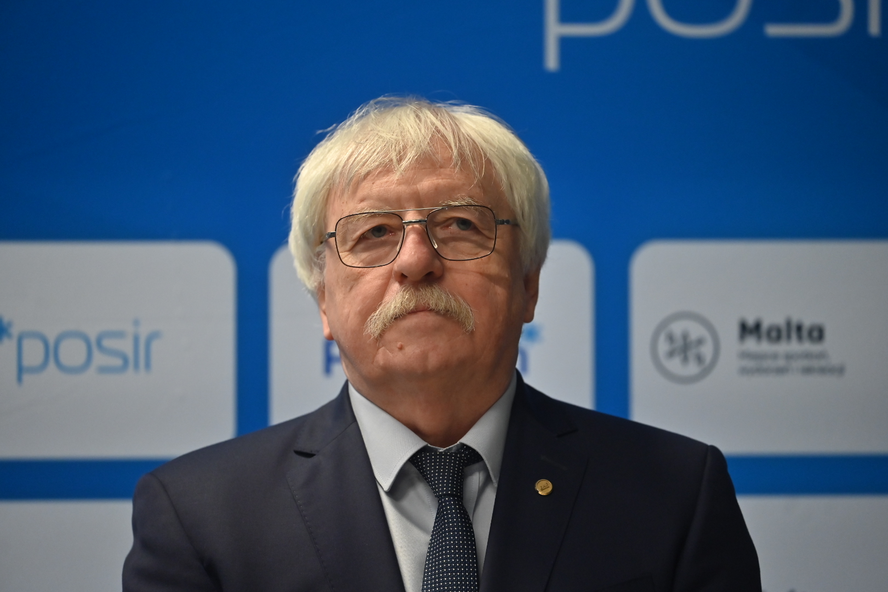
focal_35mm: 180
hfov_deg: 11.4
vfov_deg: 7.6
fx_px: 4440
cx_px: 444
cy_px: 296
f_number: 2.8
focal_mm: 180
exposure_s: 1/400
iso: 1800
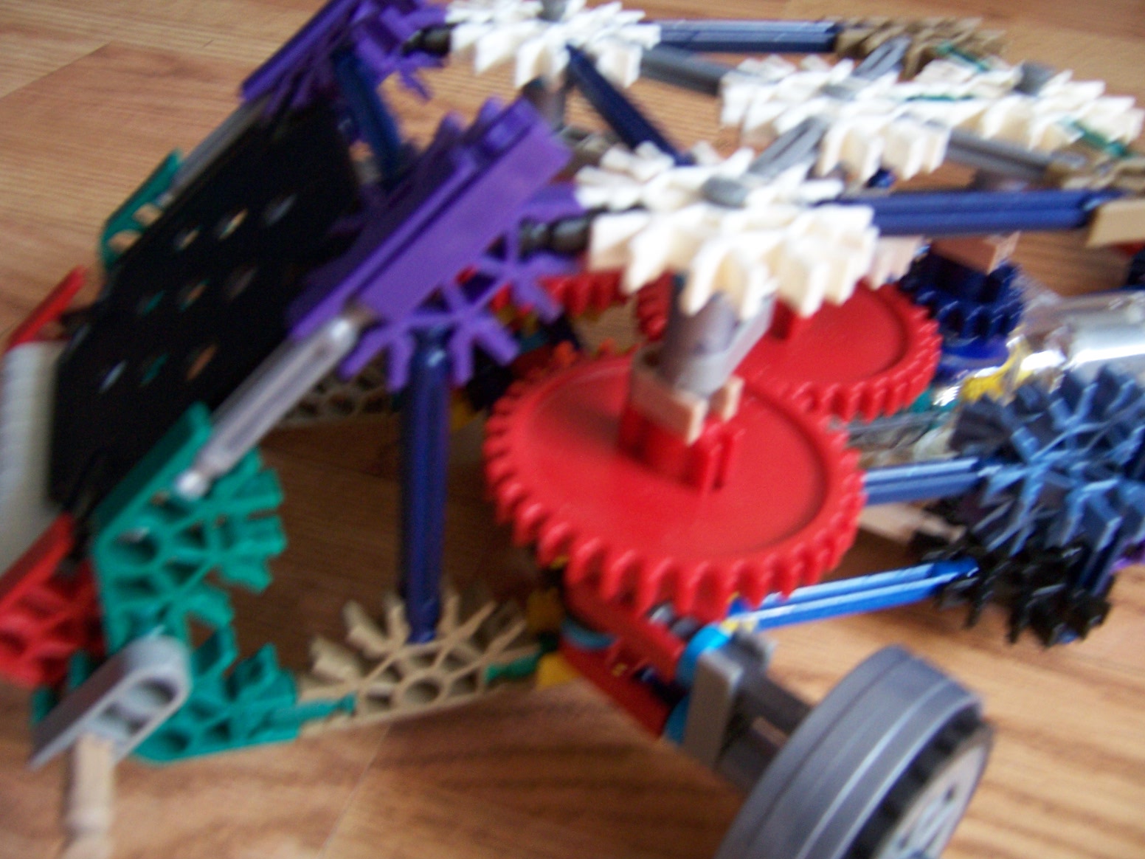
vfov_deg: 42.9
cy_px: 430
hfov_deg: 55.4
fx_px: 1092
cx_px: 572
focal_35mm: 33
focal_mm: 5.5
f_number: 3.4
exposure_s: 1/8
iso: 140
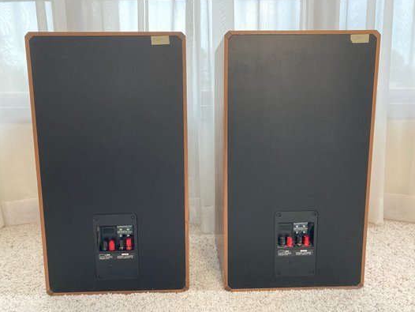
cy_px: 158
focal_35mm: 29
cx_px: 201
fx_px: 348
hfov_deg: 61.6
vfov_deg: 48.3
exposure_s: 1/60
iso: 250
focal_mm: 3.99
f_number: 1.8
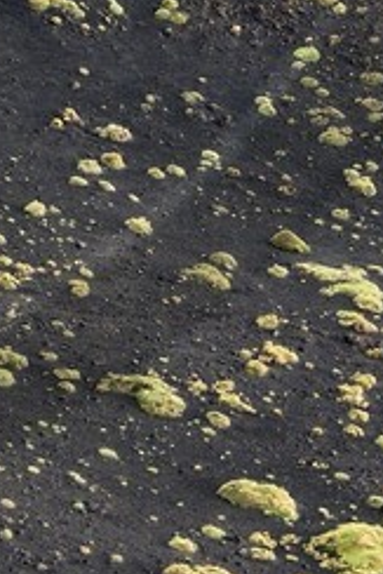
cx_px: -409
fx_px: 6469
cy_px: -447
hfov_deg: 3.4
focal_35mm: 406
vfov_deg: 5.0
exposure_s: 1/400
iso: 800
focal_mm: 62
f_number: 6.3
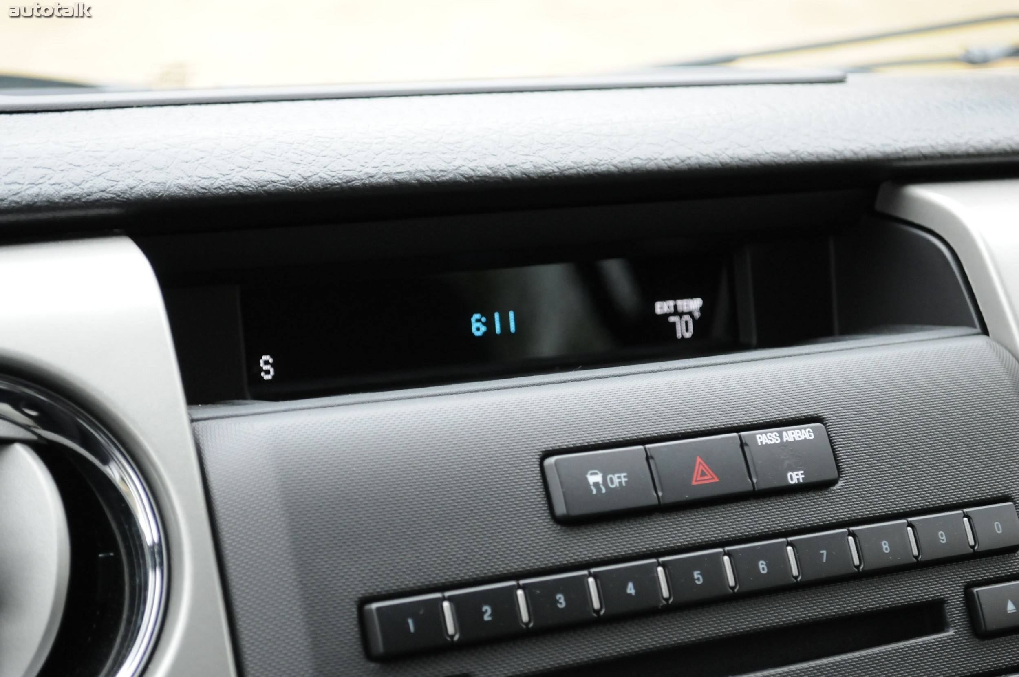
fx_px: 1908
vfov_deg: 20.1
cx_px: 510
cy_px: 338
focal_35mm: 68
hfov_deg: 29.9
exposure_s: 1/40
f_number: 5.6
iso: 1000
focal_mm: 45
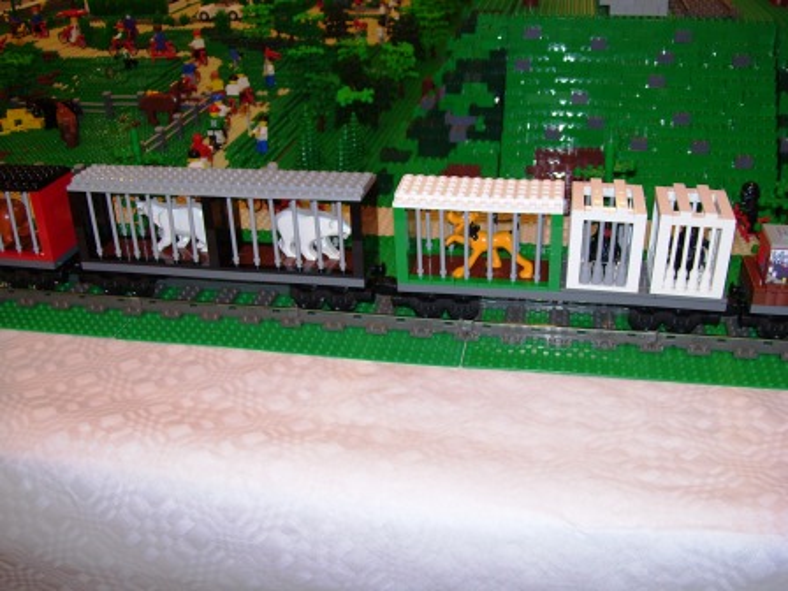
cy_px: 296
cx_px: 394
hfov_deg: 51.4
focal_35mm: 36
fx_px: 820
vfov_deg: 39.7
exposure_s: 1/60
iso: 80
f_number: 2.7
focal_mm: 6
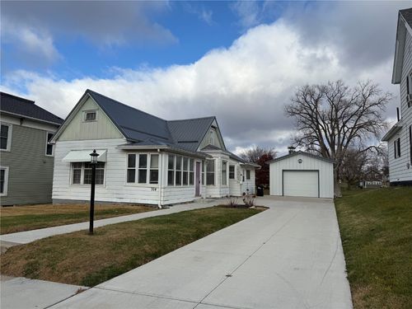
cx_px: 206
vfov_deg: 56.8
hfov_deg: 71.6
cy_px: 154
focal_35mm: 24
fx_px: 286
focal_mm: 6.76
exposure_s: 1/4405
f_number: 1.78
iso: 80
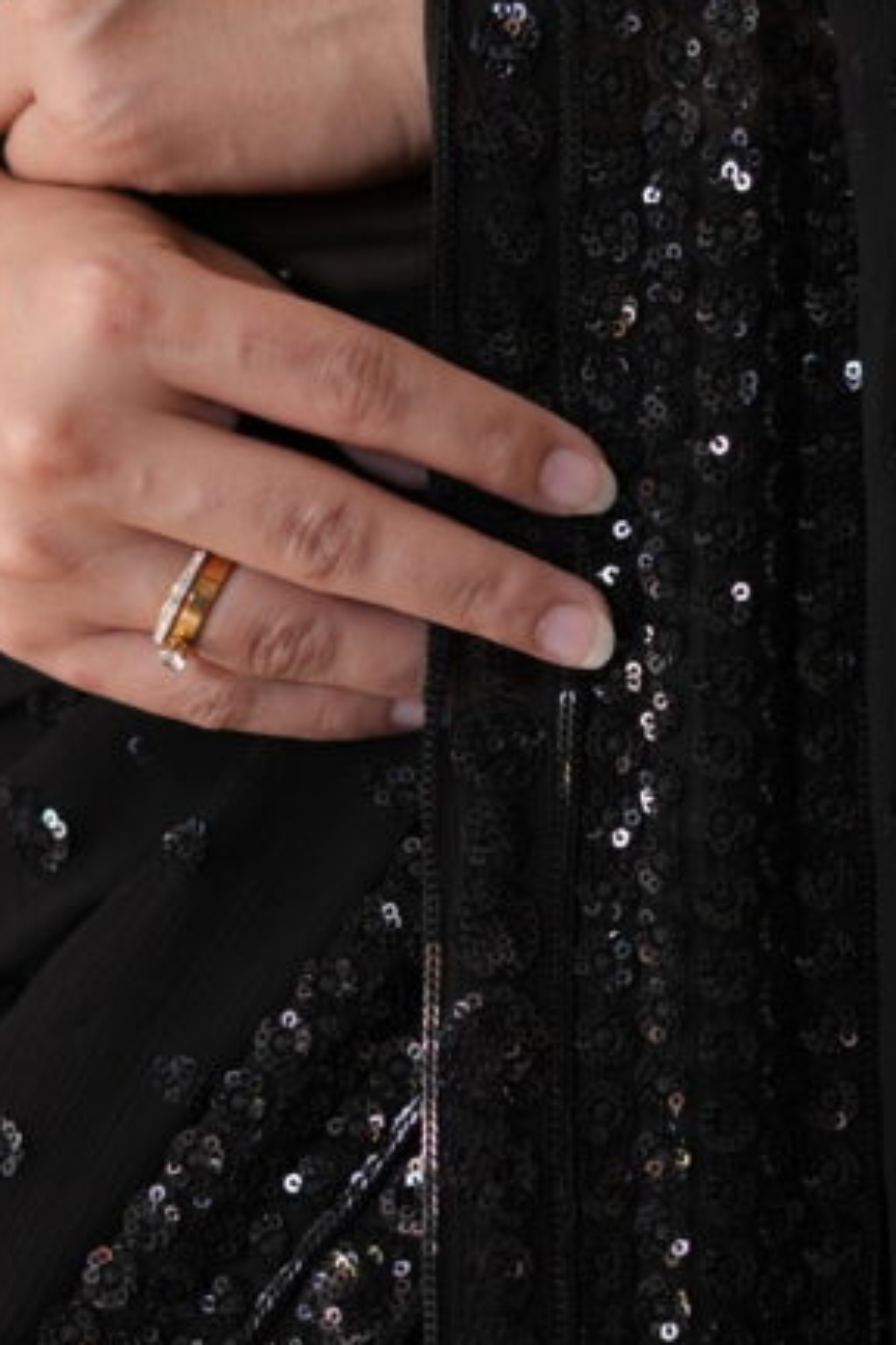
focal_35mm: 104
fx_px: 3882
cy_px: 660
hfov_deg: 13.1
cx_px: 647
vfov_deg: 19.6
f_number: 2.2
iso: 500
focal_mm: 50
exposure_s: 1/200
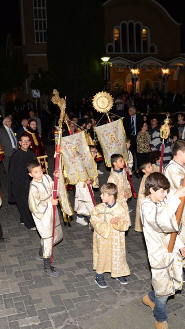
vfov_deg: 52.8
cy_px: 164
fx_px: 332
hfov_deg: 30.9
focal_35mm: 38
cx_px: 60
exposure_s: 1/50
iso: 2000
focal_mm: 24
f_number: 8
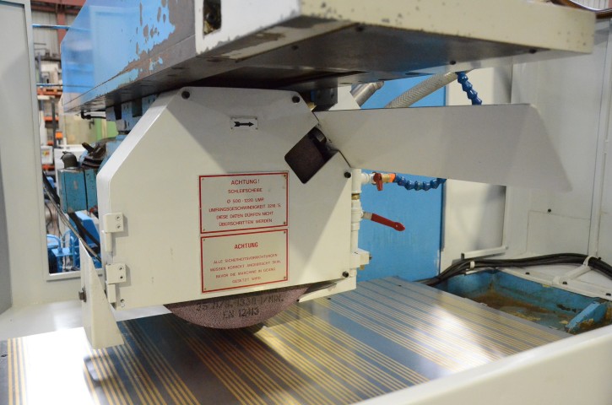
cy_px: 202
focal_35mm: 30
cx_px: 306
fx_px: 509
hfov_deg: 62.0
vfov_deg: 43.4
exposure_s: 1/640
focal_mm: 20
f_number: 3.5
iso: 6400
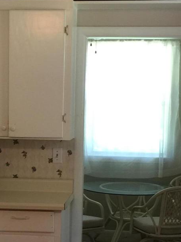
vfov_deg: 20.2
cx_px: 24
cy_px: 197
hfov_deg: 15.3
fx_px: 669
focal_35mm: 96
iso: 40
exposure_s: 1/15
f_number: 2.2
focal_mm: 4.15
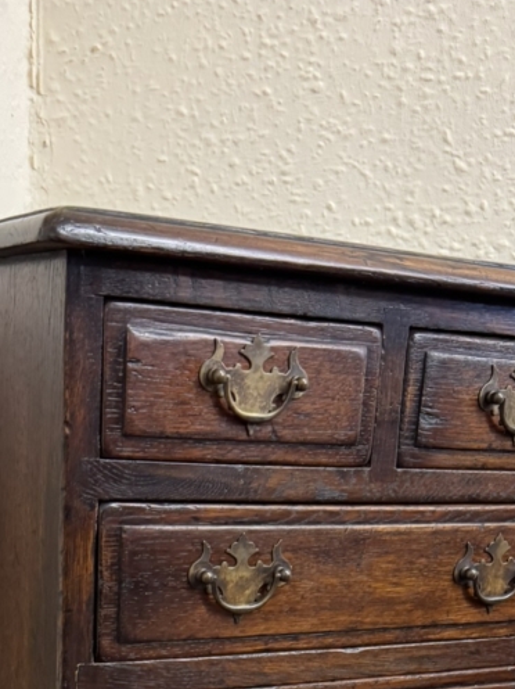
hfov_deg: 25.2
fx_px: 1152
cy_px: 811
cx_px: 233
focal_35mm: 58
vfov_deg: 29.1
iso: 320
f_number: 1.78
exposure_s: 1/50
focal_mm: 6.76
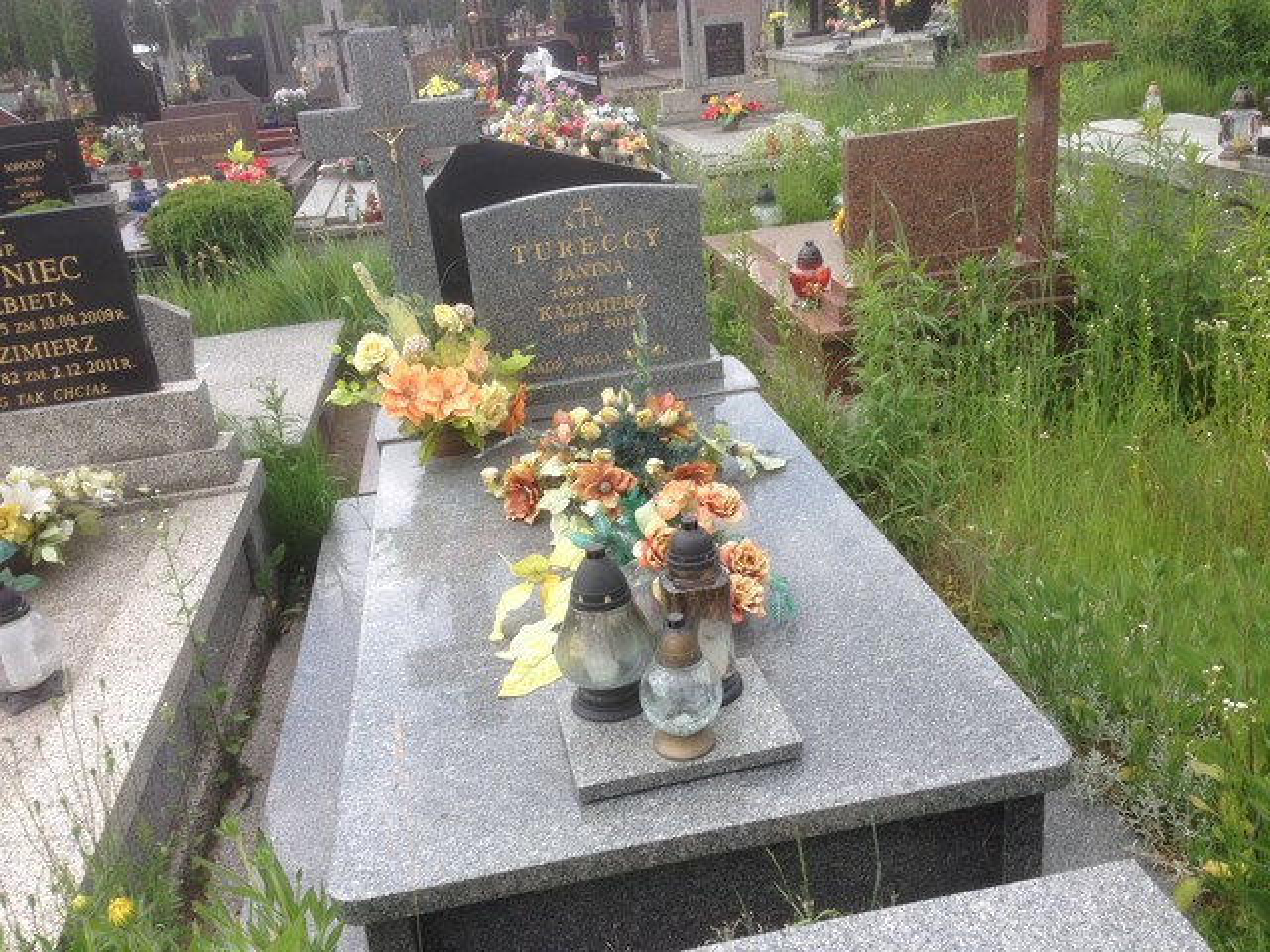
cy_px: 476
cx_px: 635
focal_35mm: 33
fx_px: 1211
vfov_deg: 42.9
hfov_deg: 55.4
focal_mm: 4.12
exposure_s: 1/678
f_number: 2.4
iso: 50
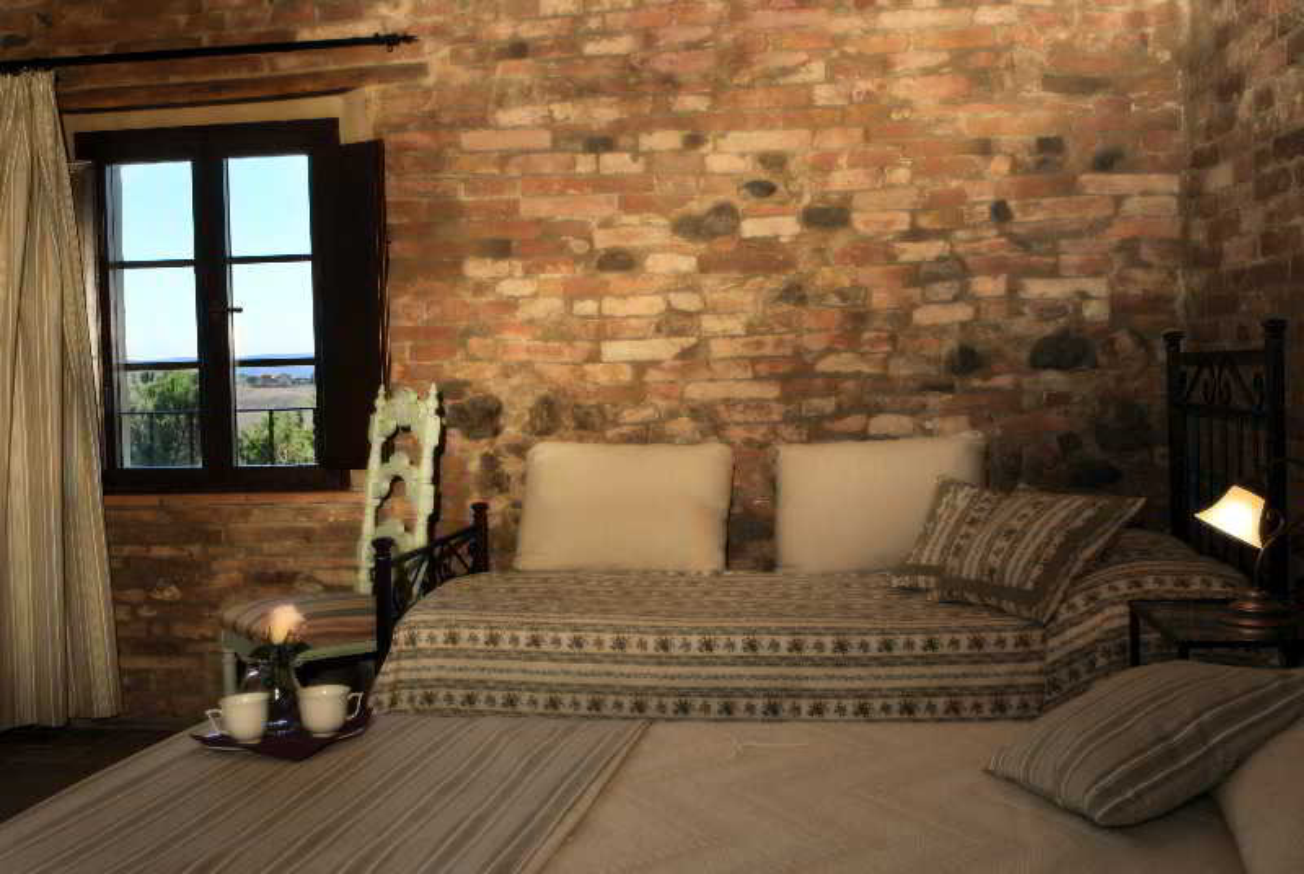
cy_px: 437
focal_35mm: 36
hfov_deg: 53.1
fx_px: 1306
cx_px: 652
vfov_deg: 37.0
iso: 100
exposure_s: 1/25
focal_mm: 24
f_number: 11
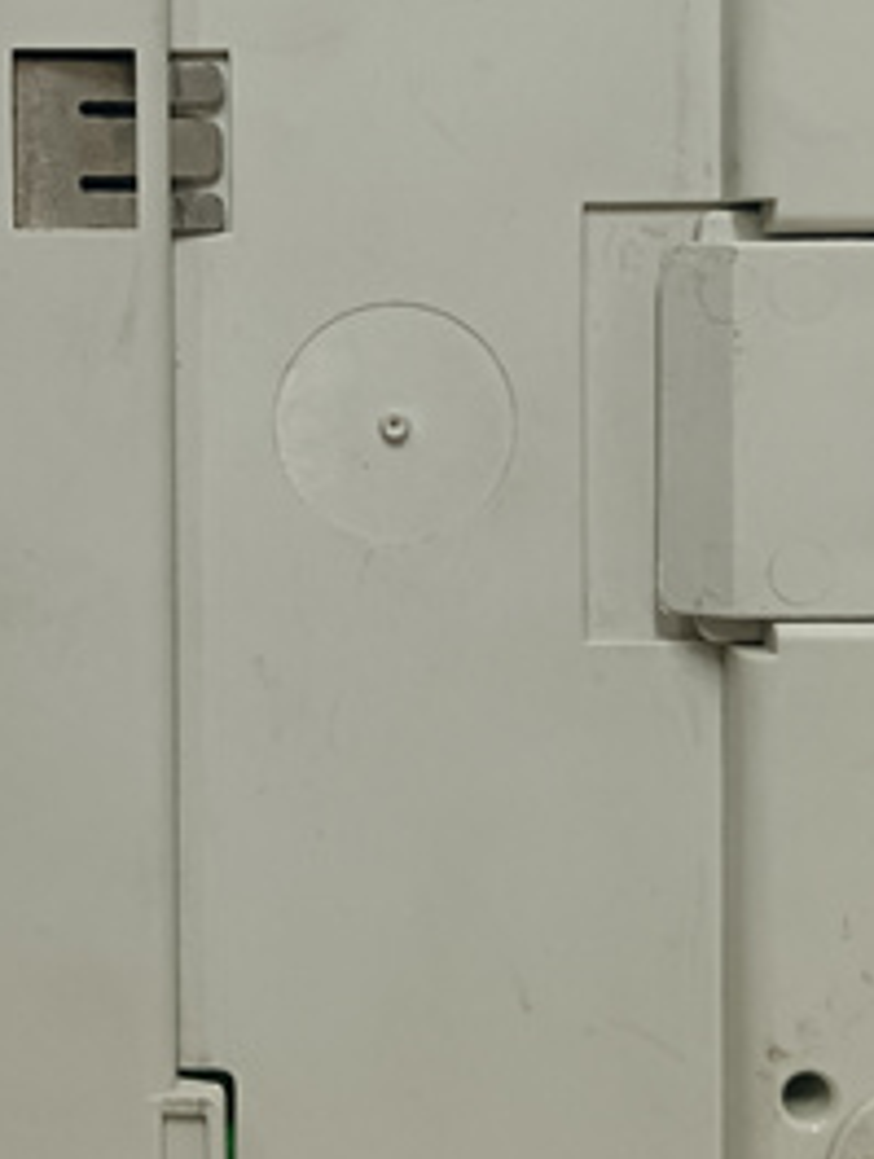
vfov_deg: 28.3
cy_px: 360
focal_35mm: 68
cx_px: 307
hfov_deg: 21.6
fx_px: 2282
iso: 746
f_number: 1.9
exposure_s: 1/50
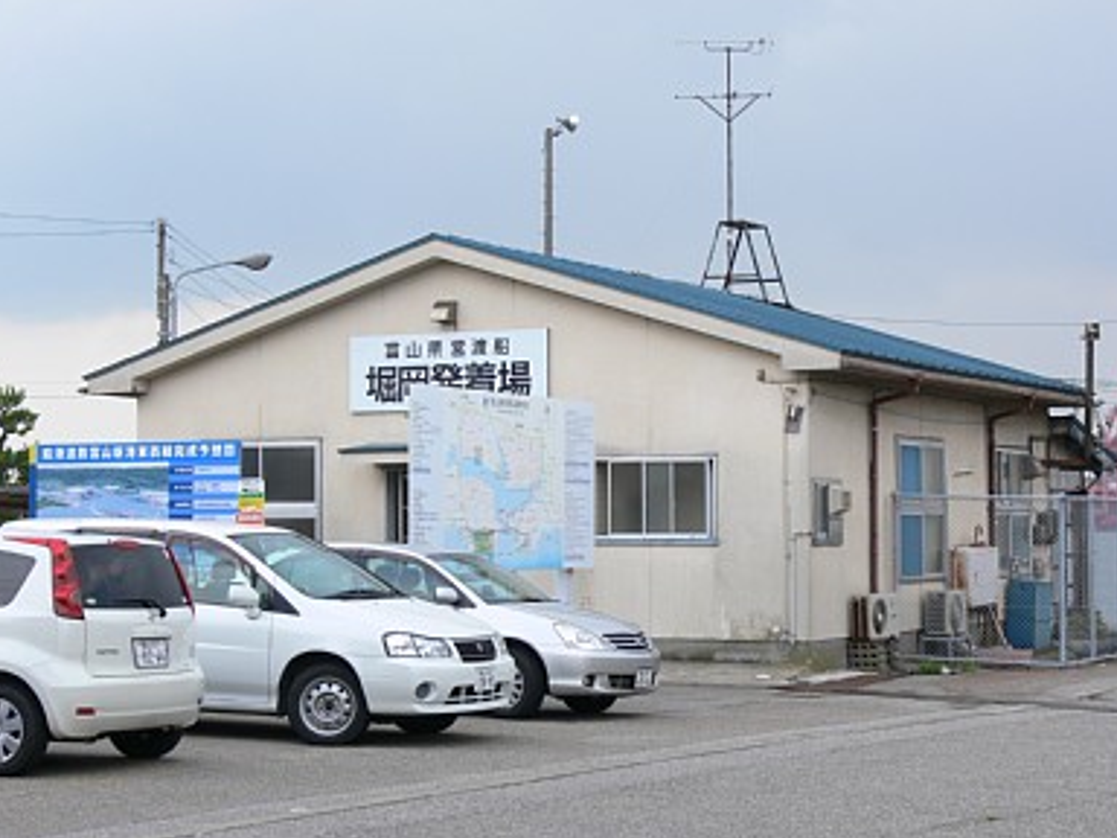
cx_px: 570
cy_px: 422
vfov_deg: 19.6
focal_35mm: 75
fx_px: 2420
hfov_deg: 26.0
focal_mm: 15.2
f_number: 5.6
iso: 80
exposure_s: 1/160
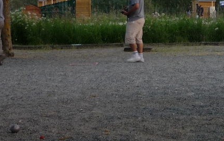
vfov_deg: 12.4
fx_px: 642
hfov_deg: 19.0
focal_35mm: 105
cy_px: 12
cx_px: 250
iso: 100
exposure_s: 1/40
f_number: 2.8
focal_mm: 5.5
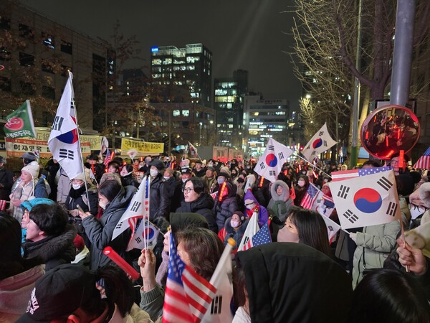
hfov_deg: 73.9
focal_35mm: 23
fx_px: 286
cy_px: 162
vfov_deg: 58.9
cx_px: 215
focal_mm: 6.3
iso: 500
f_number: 1.7
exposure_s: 1/33
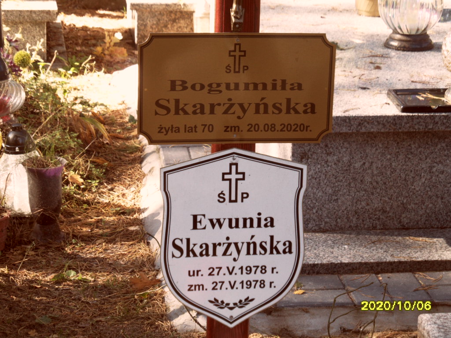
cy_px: 169
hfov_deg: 19.6
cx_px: 226
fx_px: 1303
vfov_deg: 14.8
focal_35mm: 100
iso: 100
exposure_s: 1/60
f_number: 4.4
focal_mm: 16.3
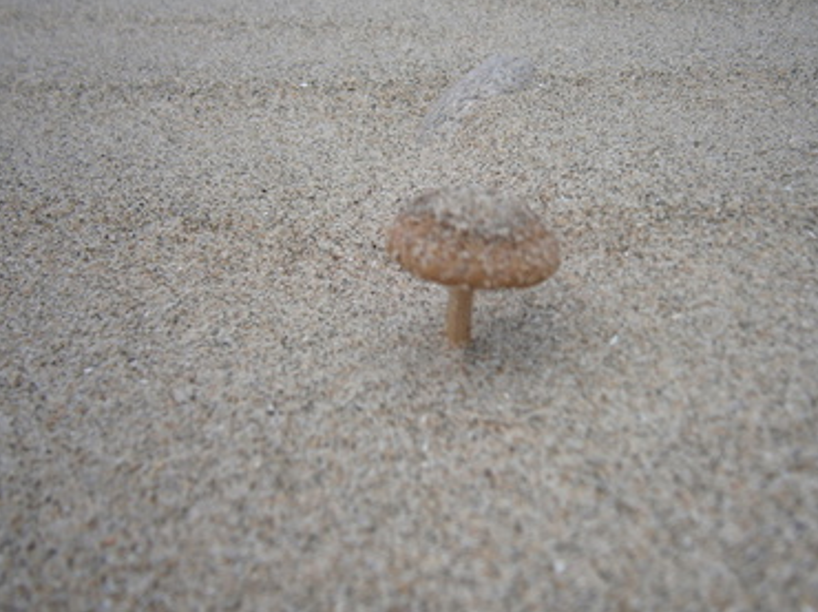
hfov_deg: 51.1
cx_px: 478
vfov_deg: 39.6
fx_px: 850
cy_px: 276
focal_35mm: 36
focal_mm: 4.7
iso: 80
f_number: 2.8
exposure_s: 1/2000
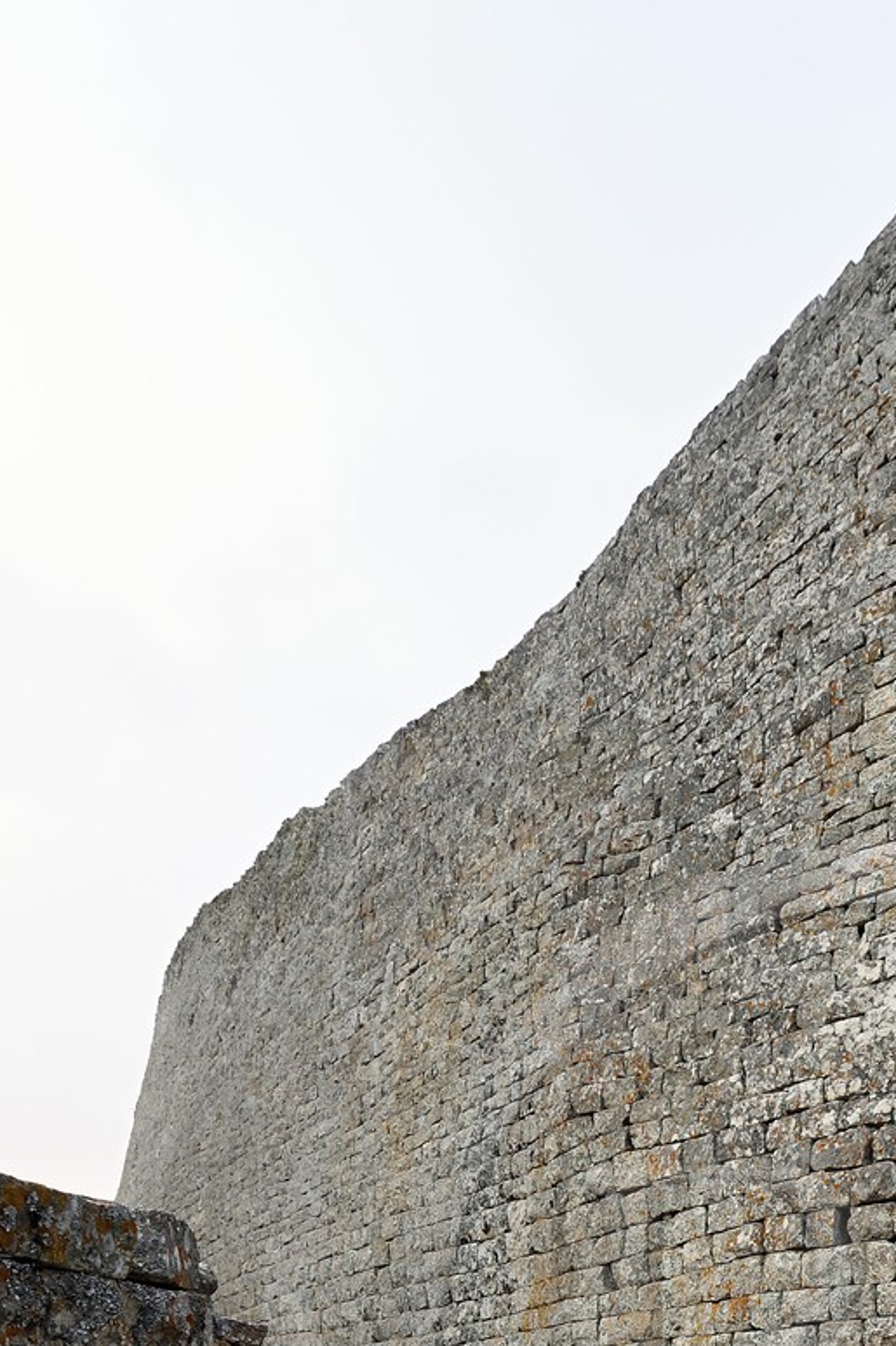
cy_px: 1383
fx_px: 1159
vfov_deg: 48.2
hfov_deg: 37.4
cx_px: 913
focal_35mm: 31
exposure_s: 1/200
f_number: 6.3
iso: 400
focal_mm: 15
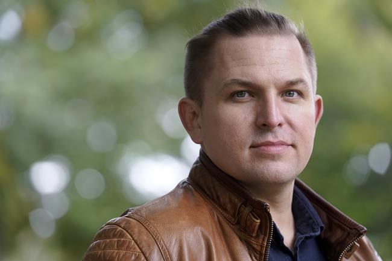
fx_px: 1644
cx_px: 196
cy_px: 130
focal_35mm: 151
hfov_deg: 13.6
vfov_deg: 9.1
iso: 640
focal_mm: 151
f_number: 3.5
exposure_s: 1/200
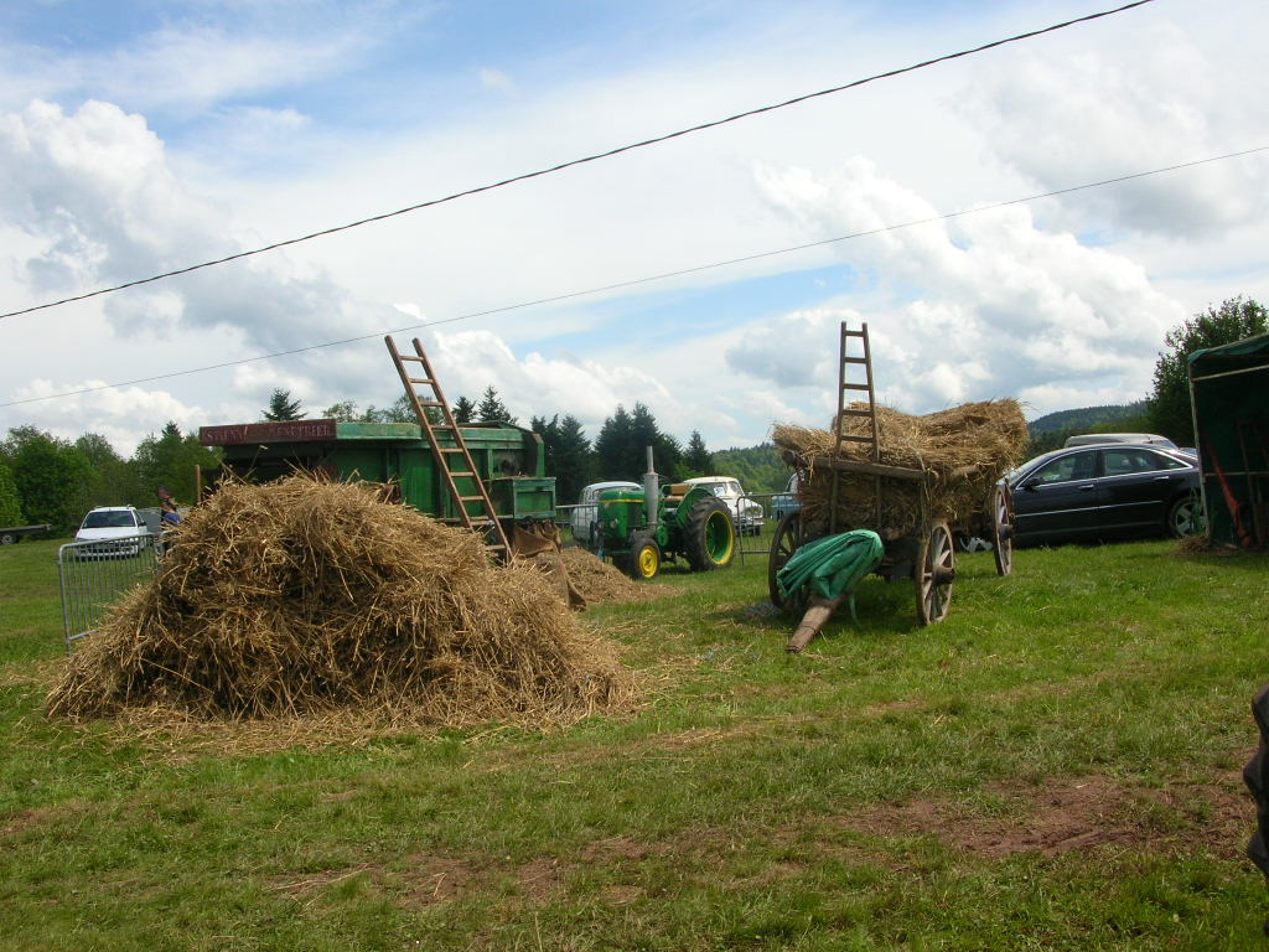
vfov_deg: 40.7
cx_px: 634
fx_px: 1283
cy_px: 476
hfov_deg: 52.6
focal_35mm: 35
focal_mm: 5.8
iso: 50
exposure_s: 1/314
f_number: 5.6
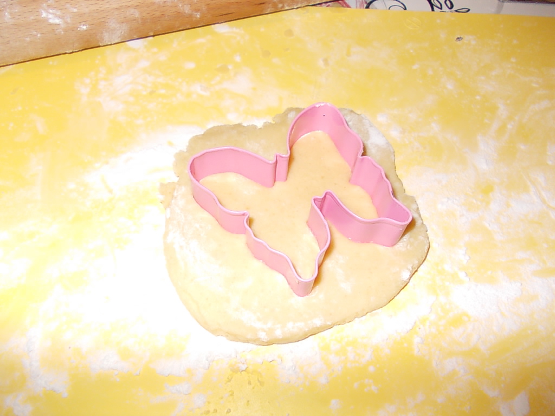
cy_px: 208
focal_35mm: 28
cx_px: 278
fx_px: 449
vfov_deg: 49.7
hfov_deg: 63.4
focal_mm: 4
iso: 200
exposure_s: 1/25
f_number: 2.7
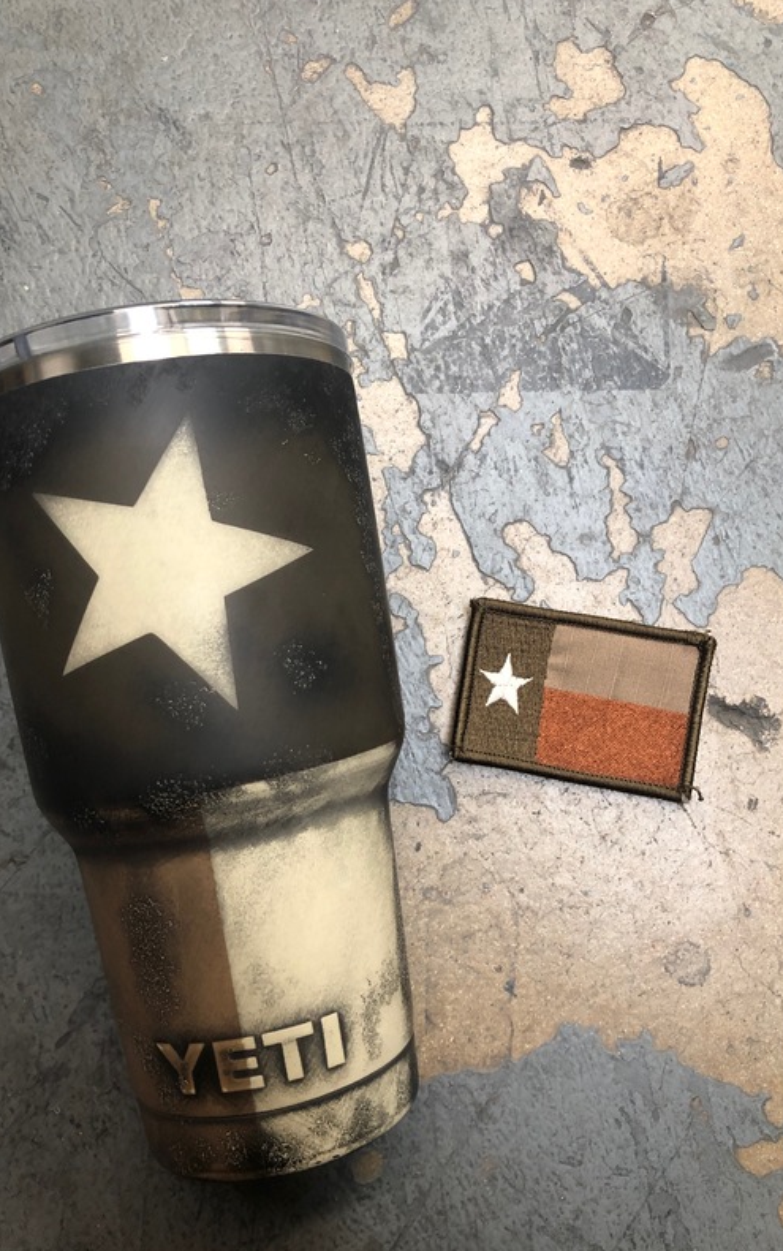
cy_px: 631
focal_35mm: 30
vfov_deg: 62.9
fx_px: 1023
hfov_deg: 41.9
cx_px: 392
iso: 40
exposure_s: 1/17
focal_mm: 4
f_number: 1.8
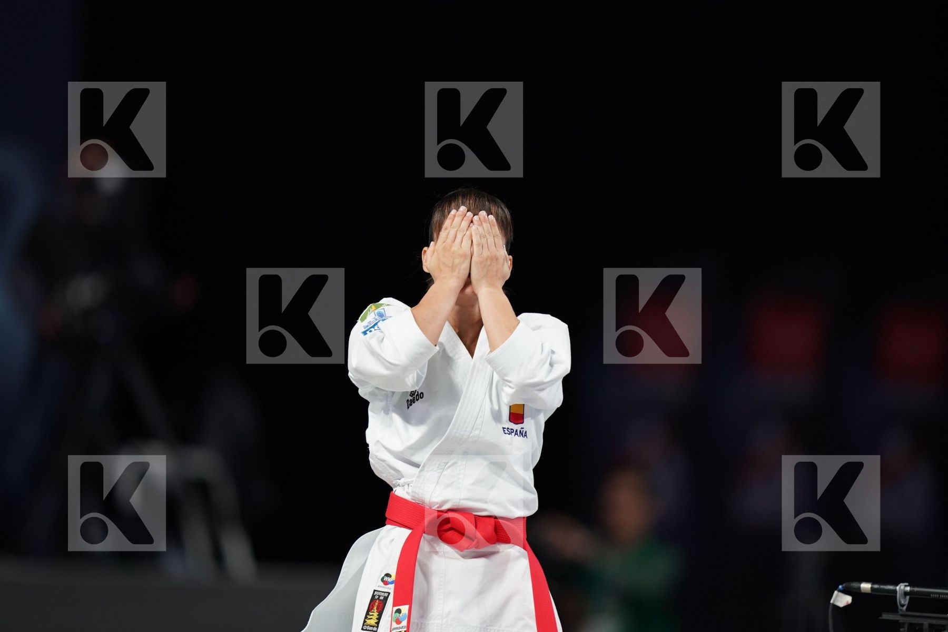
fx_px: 10533
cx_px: 474
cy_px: 316
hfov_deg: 5.2
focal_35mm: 400
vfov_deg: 3.4
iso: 1000
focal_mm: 400
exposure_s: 1/400
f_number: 2.8
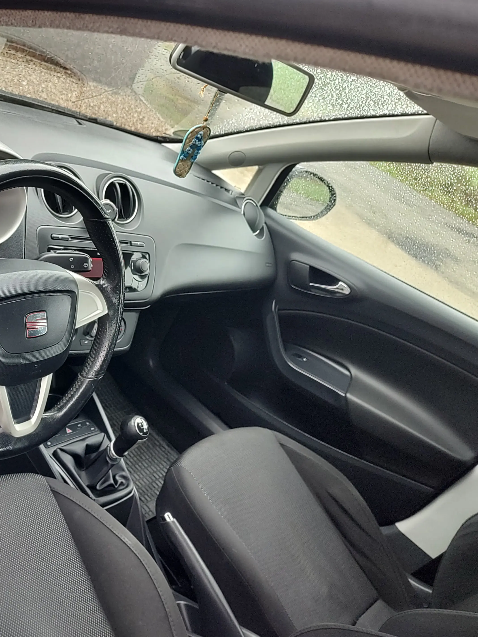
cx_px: 61
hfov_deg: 42.2
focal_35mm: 31
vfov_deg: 58.3
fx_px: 571
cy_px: 318
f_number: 1.8
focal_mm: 5.56
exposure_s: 1/50
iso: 129
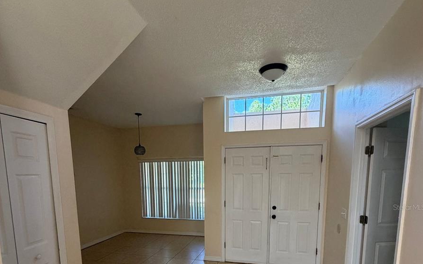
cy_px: 207
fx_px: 231
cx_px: 213
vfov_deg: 55.8
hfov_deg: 85.1
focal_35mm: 20
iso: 250
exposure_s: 1/121
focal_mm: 2.22
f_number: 2.2
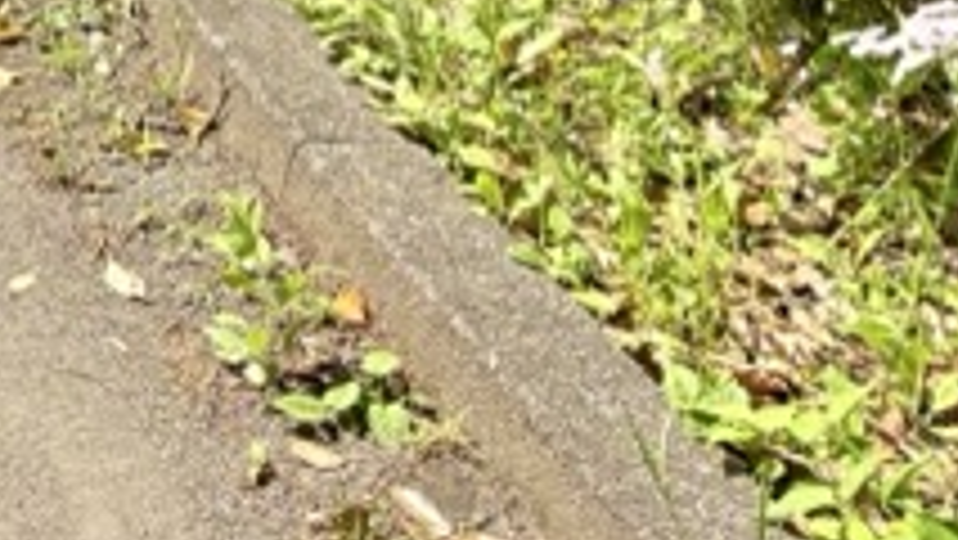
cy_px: -459
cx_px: -436
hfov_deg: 21.4
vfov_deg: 12.8
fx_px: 2160
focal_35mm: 85
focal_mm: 5.96
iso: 50
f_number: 1.6
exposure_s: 1/1263
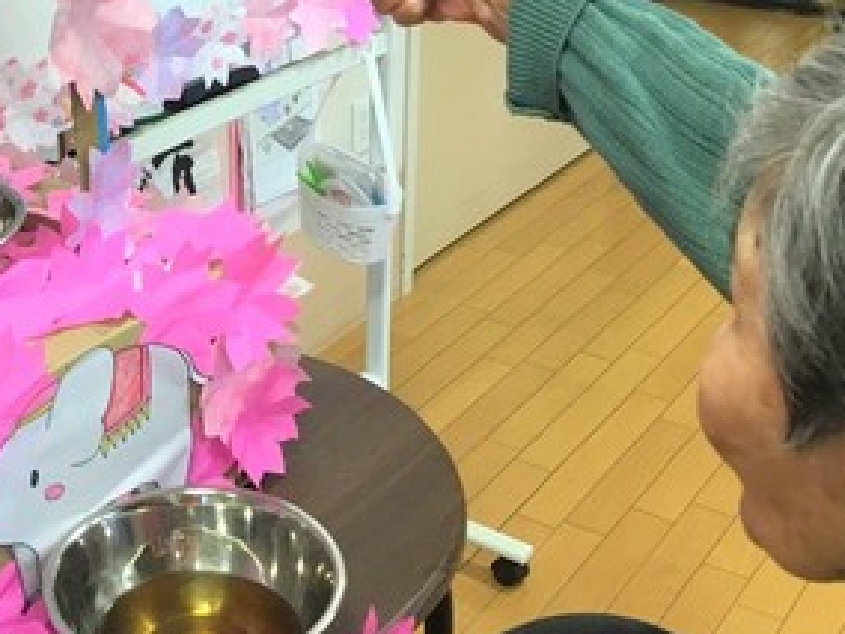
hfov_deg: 31.8
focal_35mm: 60
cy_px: 223
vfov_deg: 24.3
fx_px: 1465
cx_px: 254
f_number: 2.4
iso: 32
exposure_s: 1/30
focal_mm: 3.3
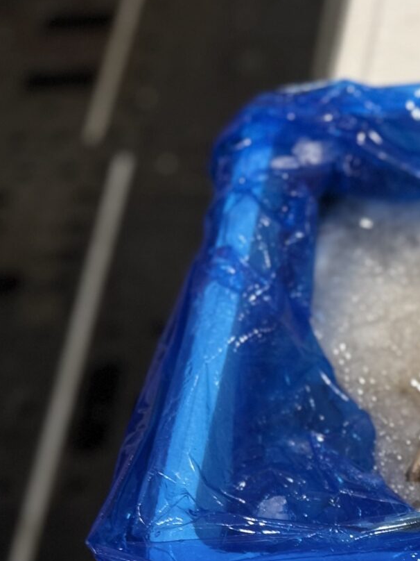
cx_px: 660
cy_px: 759
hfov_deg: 17.2
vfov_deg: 22.5
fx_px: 1229
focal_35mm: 76
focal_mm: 6.76
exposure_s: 1/100
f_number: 1.78
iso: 80
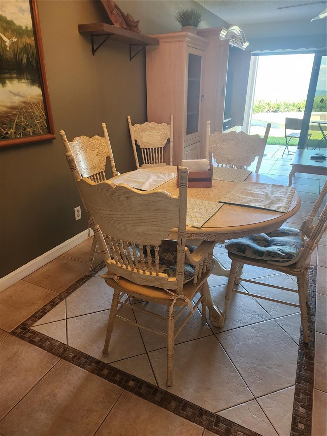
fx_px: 290
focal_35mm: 23
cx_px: 164
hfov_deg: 58.9
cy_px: 218
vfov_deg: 73.9
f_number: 1.8
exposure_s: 1/120
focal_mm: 6.4
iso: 320
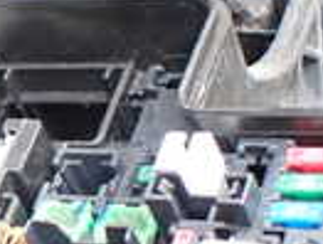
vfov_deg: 10.9
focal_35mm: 137
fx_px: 1282
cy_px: 150
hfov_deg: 13.5
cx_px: -160
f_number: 2.3
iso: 640
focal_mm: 5.4
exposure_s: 1/125
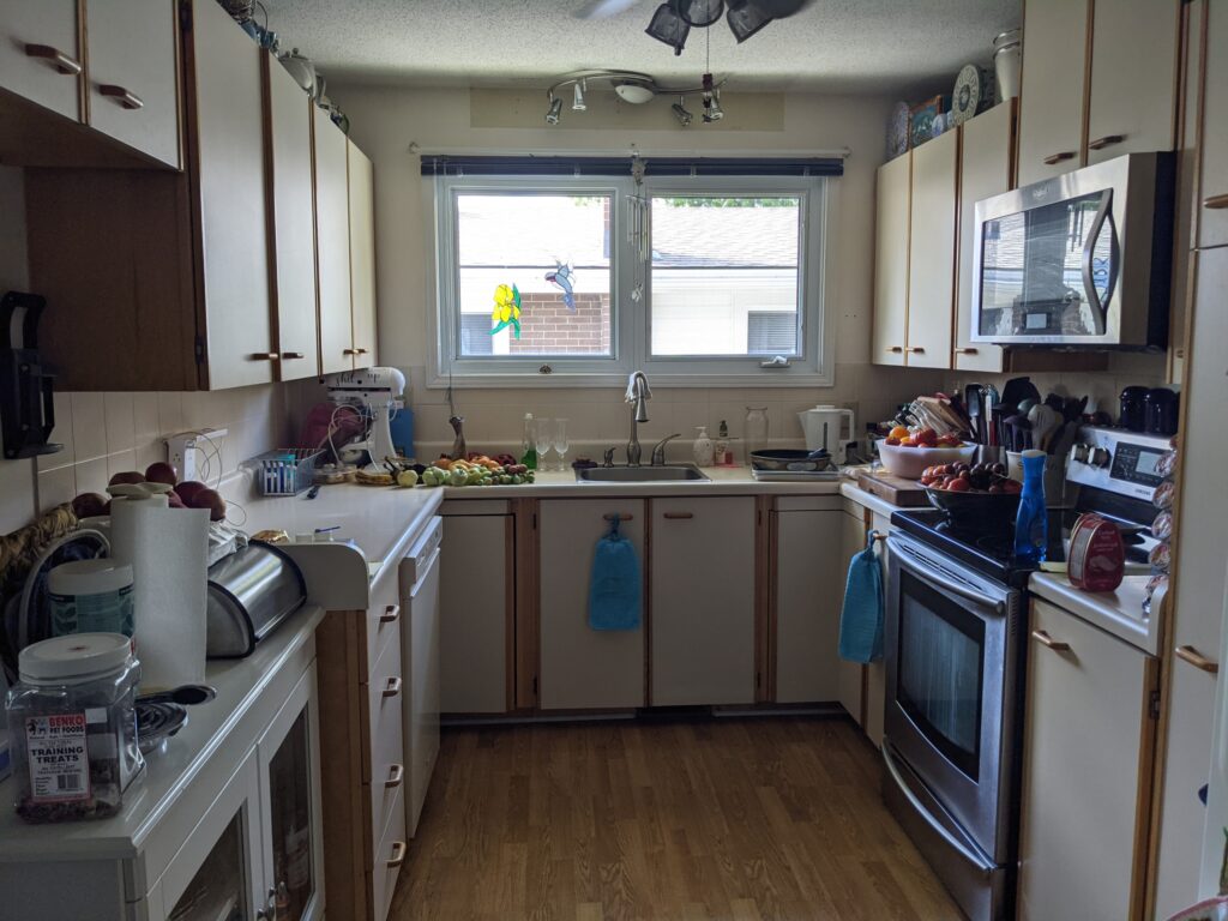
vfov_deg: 51.4
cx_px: 614
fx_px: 958
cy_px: 460
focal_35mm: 27
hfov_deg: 65.3
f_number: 1.73
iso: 61
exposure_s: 1/108
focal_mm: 4.38
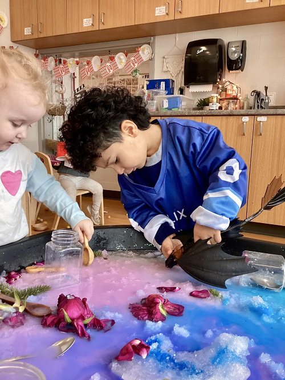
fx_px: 340
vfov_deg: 58.3
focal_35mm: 31
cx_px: 142
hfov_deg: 45.5
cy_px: 190
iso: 250
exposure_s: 1/60
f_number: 2.4
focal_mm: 3.3
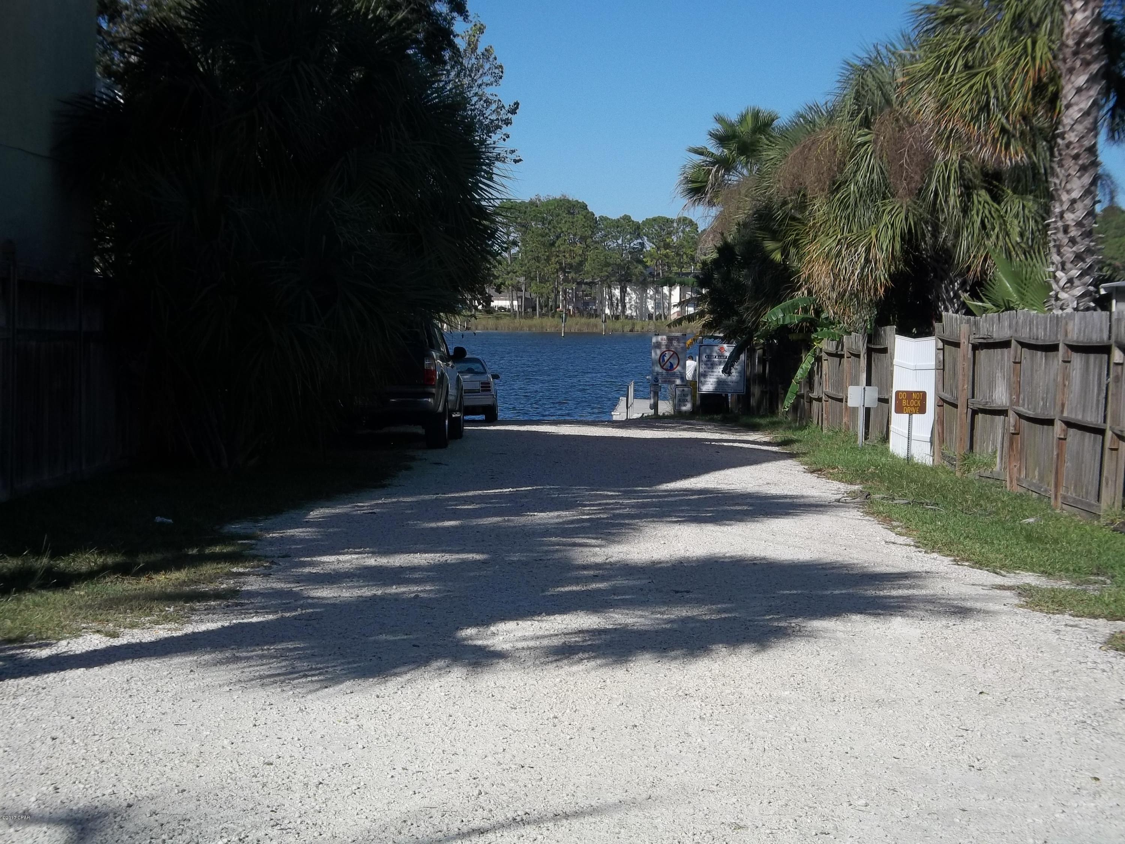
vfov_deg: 23.3
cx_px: 562
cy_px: 422
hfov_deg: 30.7
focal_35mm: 63
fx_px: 2047
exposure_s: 1/640
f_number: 5.6
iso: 80
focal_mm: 11.2
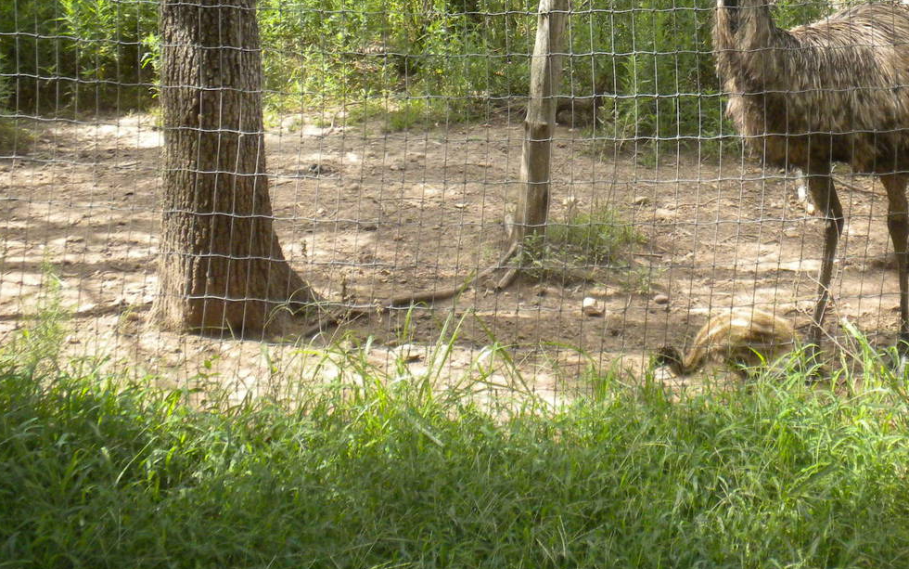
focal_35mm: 64
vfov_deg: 19.8
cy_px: 24
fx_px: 1586
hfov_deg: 31.5
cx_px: 672
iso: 247
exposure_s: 1/482
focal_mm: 6.6
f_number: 3.5
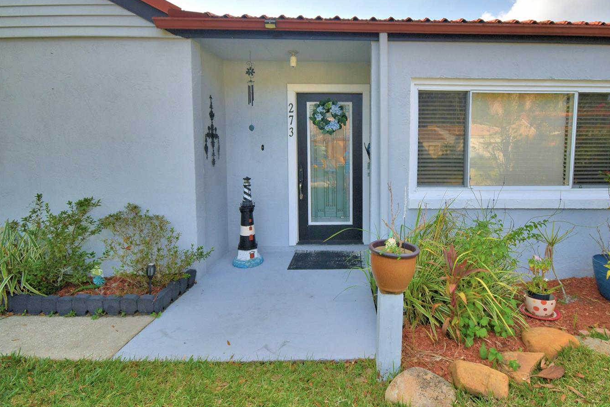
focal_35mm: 18
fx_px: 305
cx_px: 365
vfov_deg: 67.0
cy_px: 173
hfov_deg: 88.9
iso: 100
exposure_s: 1/640
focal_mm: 10
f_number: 4.5
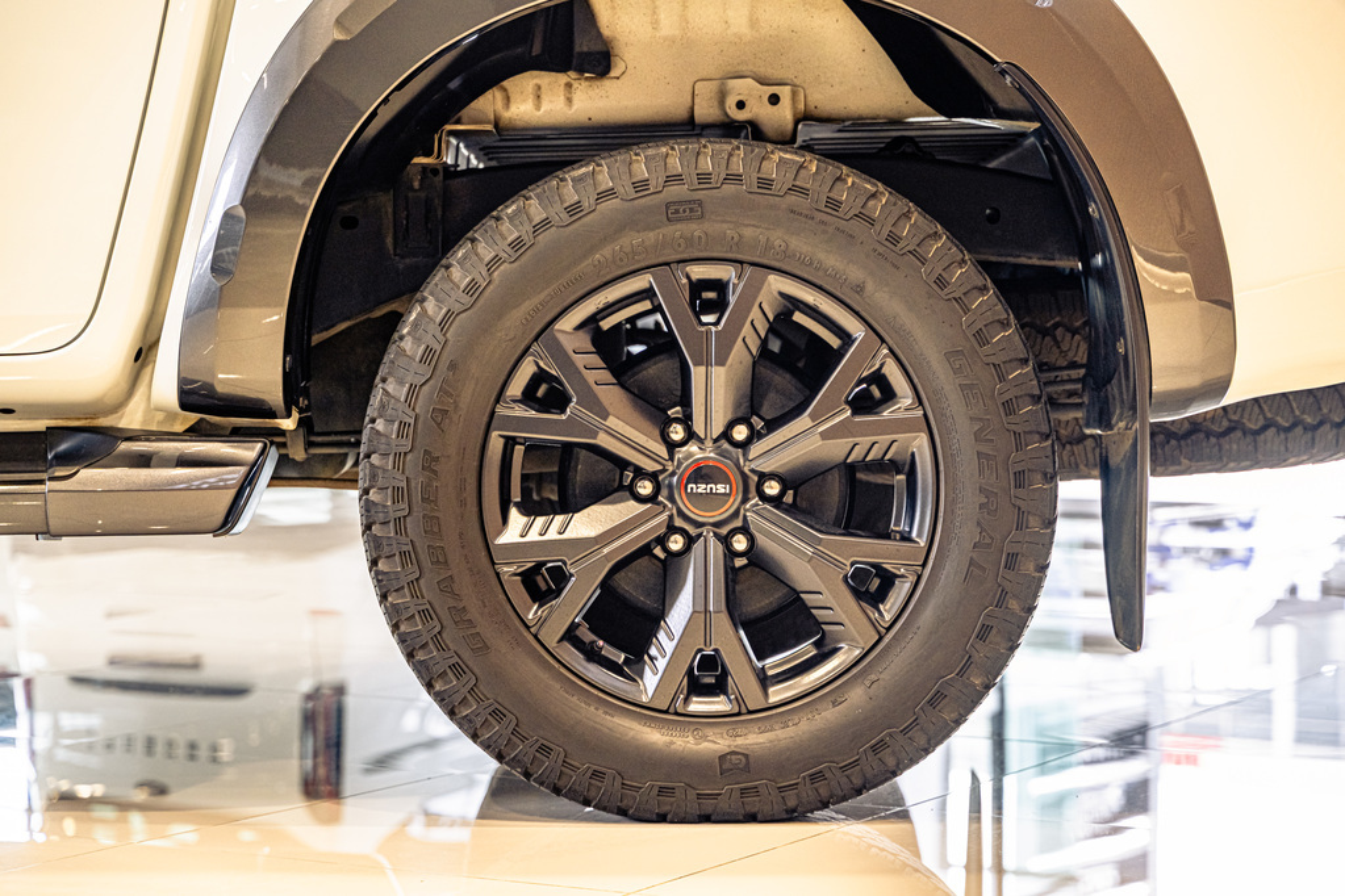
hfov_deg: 27.0
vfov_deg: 18.2
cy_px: 448
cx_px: 672
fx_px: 2802
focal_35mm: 75
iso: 800
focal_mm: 75
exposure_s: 1/125
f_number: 4.5
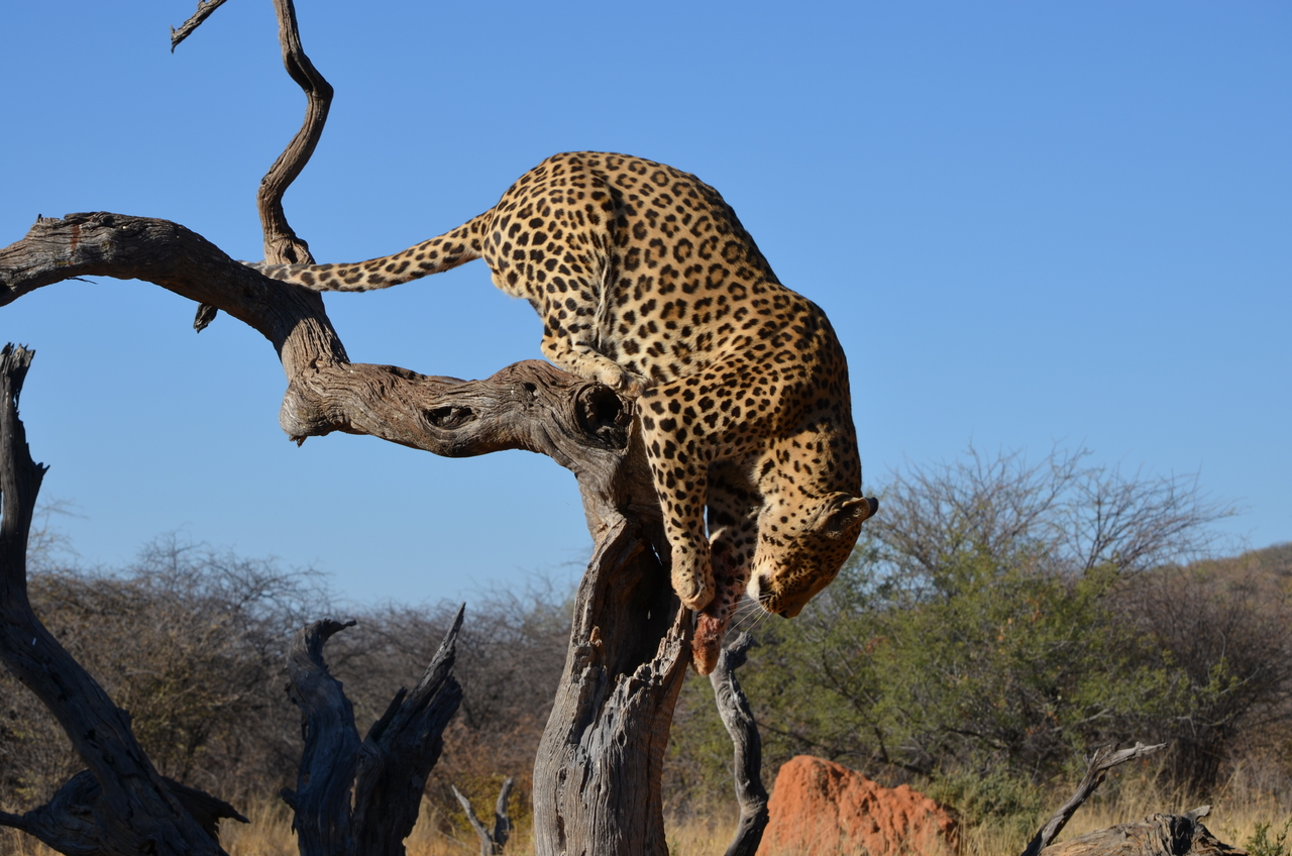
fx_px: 3868
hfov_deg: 19.0
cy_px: 428
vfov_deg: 12.6
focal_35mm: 108
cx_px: 646
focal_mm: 72
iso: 100
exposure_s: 1/250
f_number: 8
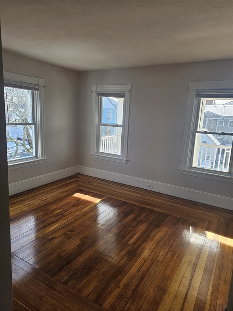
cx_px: 116
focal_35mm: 23
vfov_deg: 73.9
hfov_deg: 58.9
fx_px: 206
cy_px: 156
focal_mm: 6.3
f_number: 1.7
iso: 40
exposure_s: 1/207
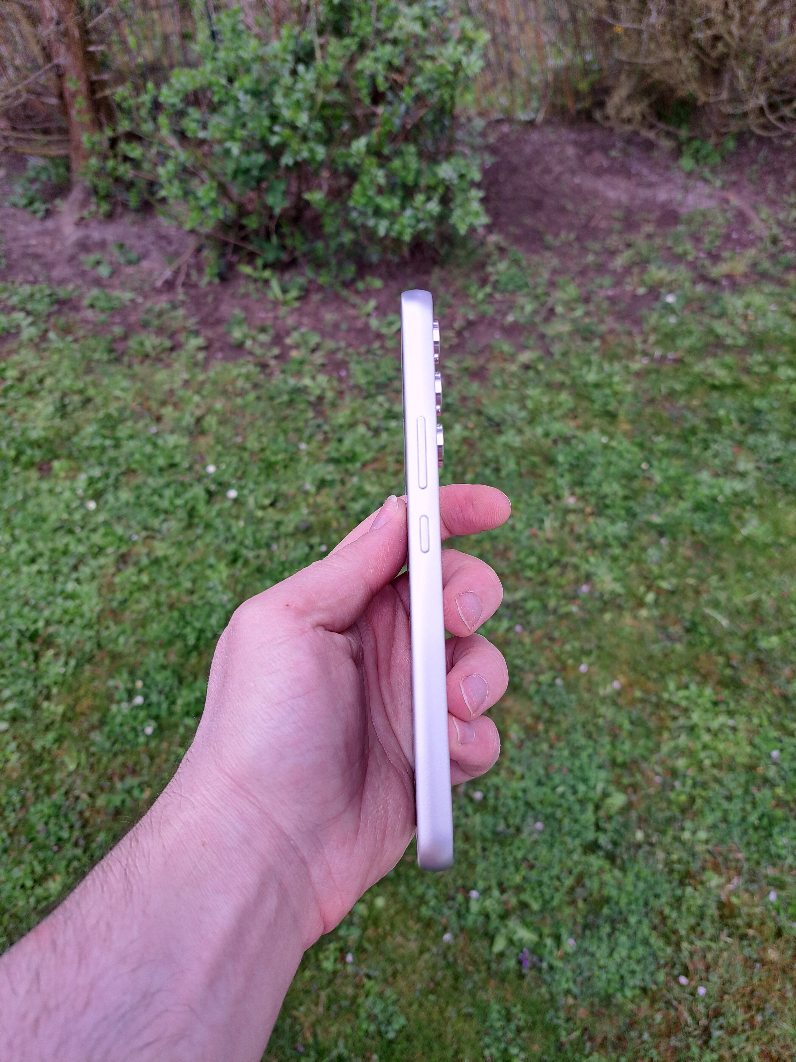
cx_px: 398
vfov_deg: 71.6
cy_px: 531
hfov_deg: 56.8
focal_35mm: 24
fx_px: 736
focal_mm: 5.23
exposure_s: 1/249
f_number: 1.8
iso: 50
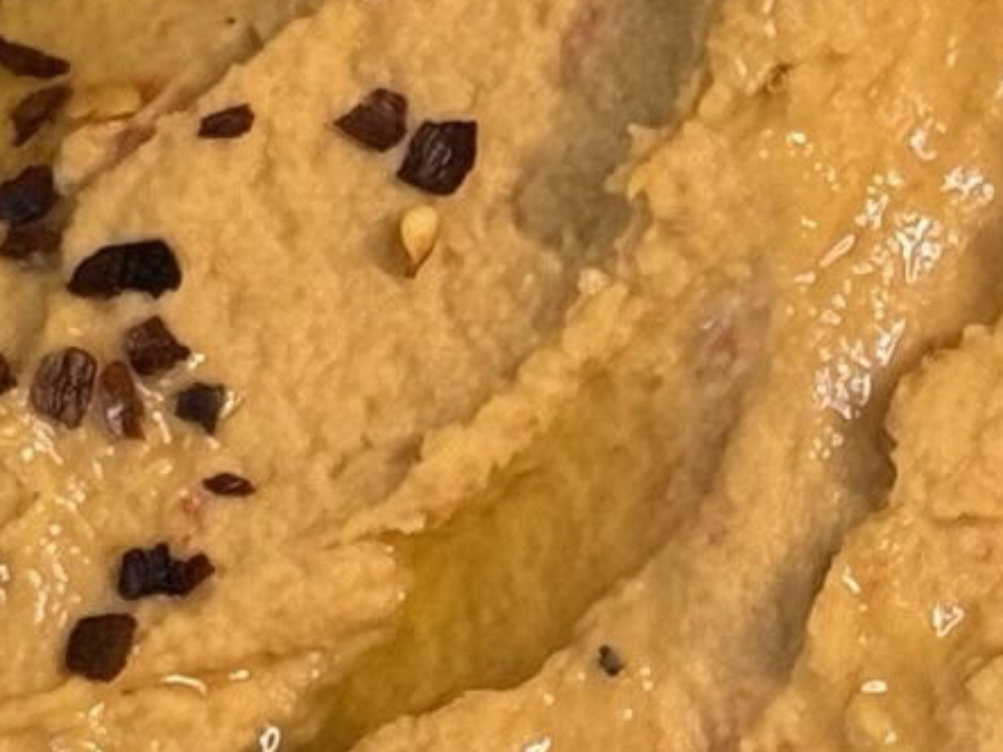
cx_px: 957
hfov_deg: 8.9
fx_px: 6431
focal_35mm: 222
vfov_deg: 6.4
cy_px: 1633
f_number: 1.78
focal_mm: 6.76
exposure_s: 1/60
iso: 200
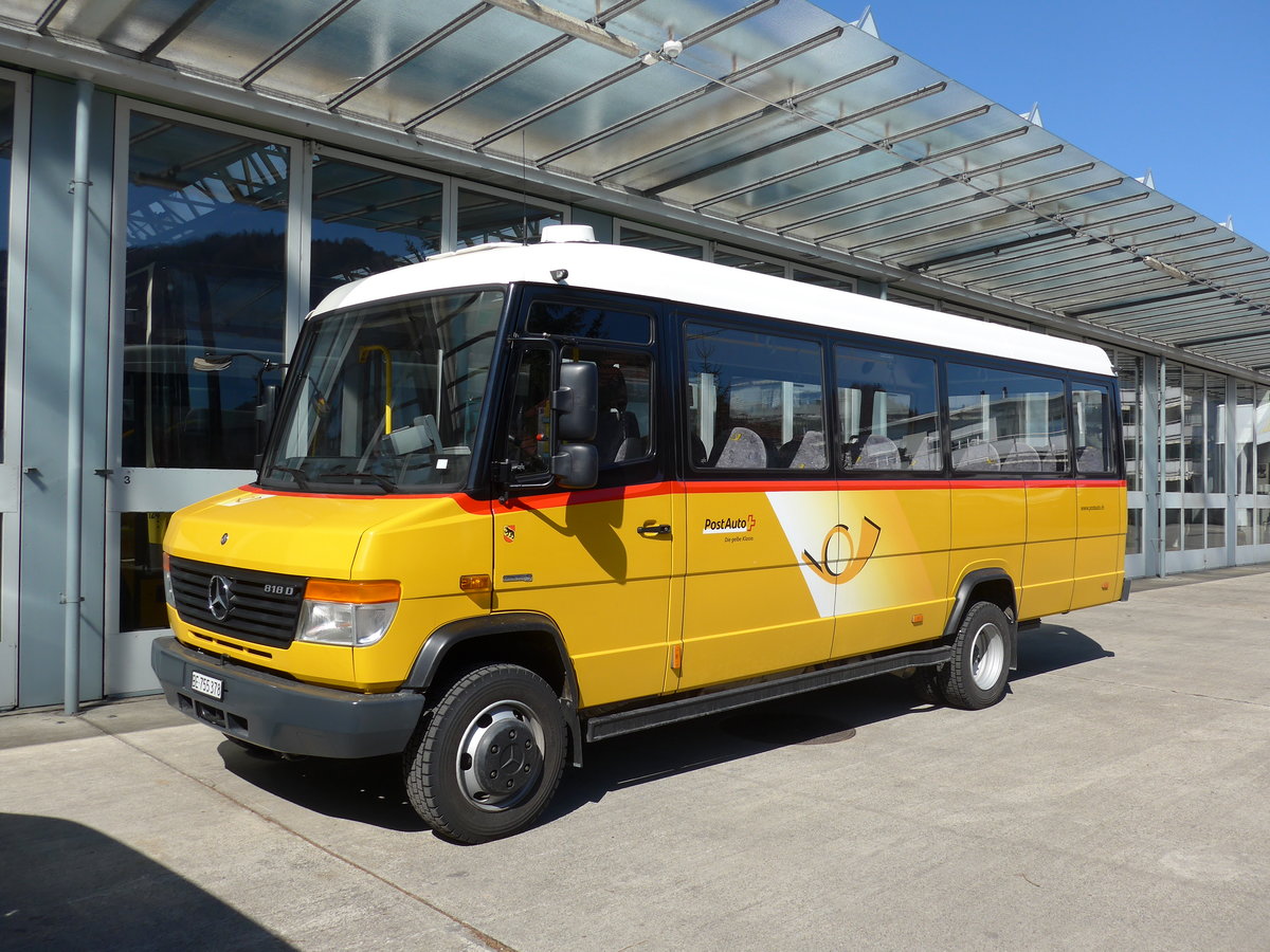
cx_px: 635
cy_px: 476
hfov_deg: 61.7
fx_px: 1064
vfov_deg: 48.2
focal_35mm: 29
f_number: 2.8
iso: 80
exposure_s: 1/1600
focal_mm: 6
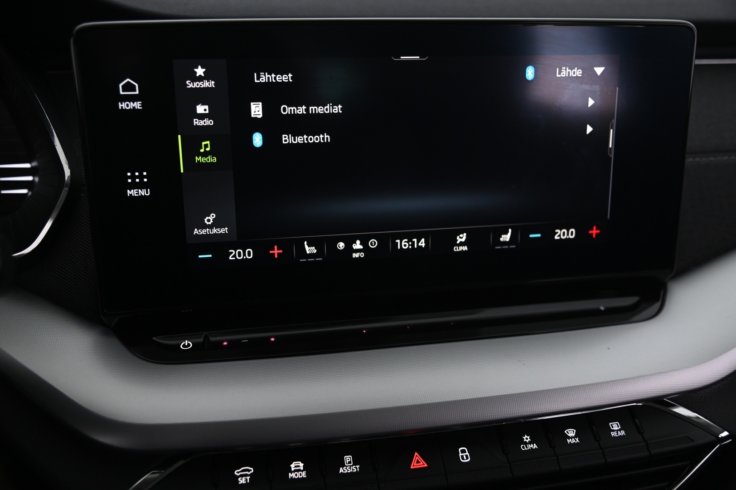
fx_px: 776
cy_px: 245
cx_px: 368
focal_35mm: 38
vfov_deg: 35.0
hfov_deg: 50.7
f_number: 4
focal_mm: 38
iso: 2000
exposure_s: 1/50
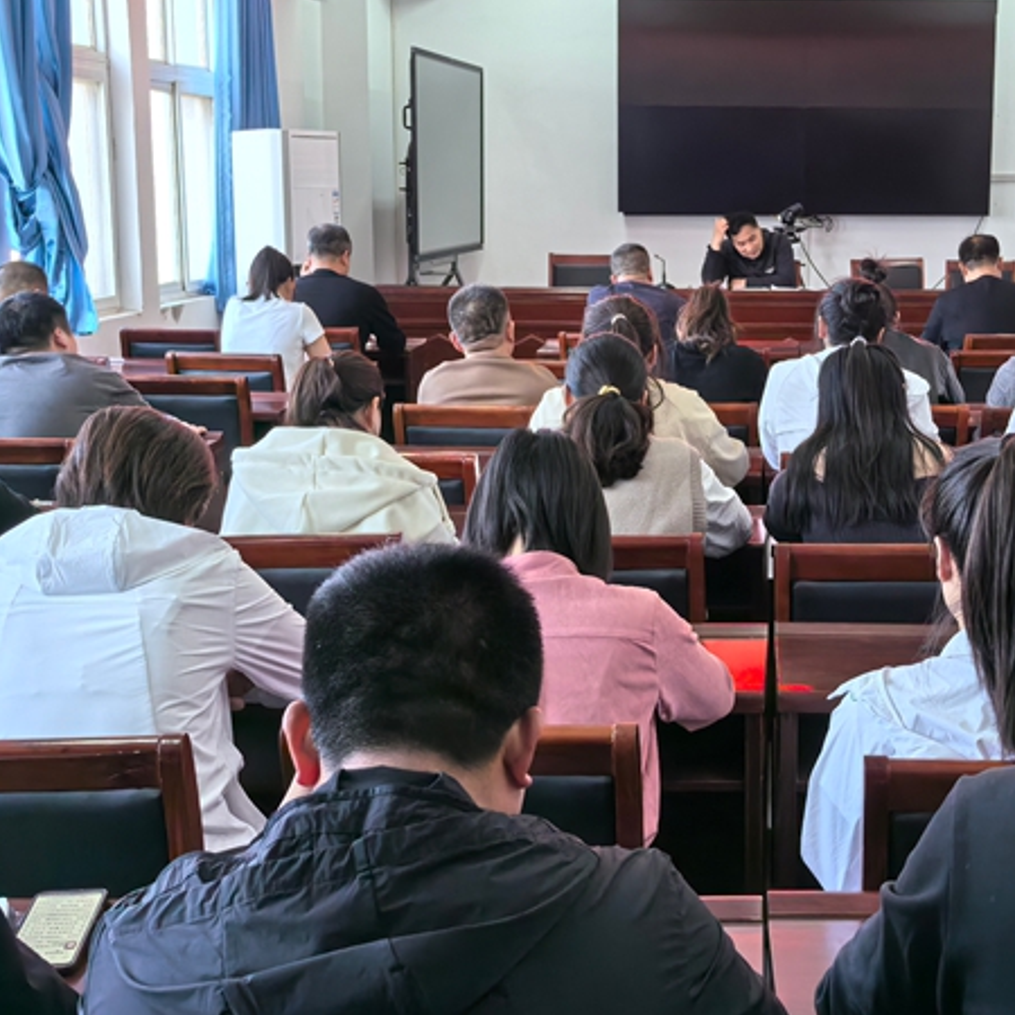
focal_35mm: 55
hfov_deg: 30.5
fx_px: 1825
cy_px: 478
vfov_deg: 31.1
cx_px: 774
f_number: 2
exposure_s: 1/108
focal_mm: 5.75
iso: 50
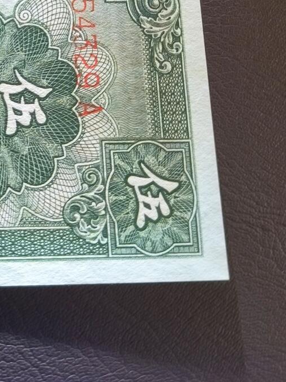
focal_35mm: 67
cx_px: 1
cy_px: -52
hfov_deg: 21.2
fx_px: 738
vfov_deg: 26.4
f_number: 1.79
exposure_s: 1/100
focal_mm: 4.71
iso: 120
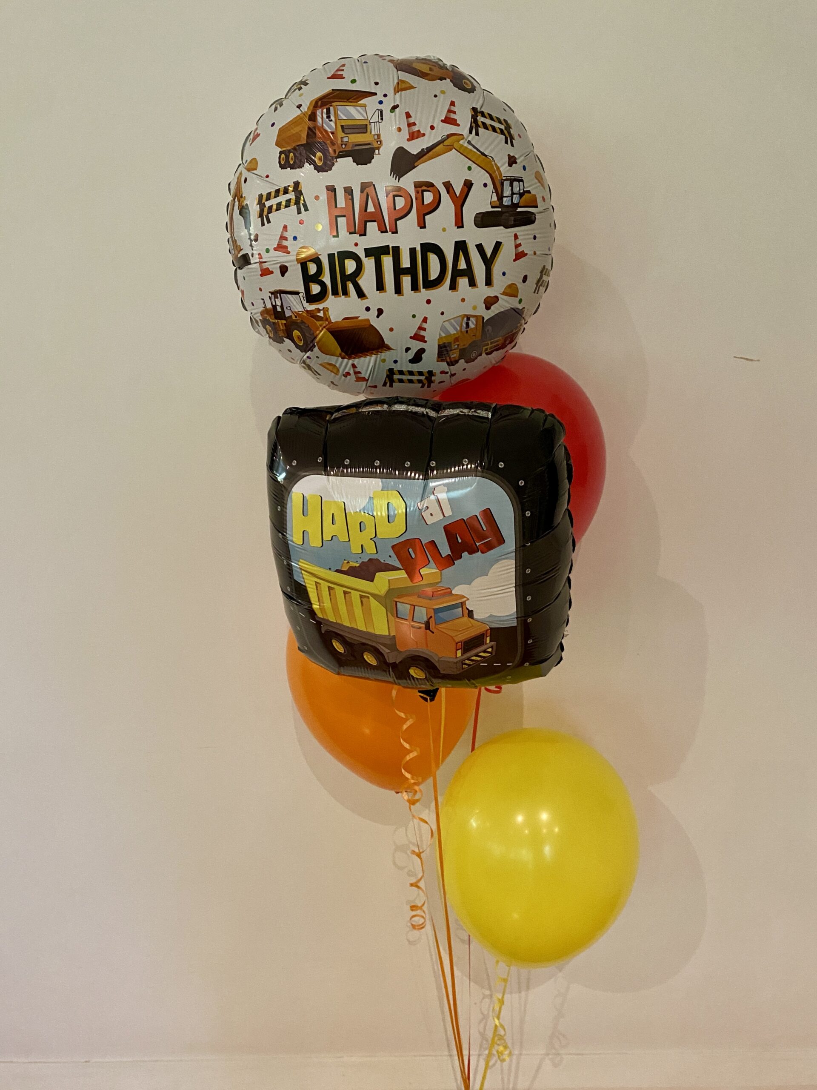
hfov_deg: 53.1
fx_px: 818
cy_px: 545
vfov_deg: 67.3
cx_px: 408
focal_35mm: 26
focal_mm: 4.25
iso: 500
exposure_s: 1/33
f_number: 1.8
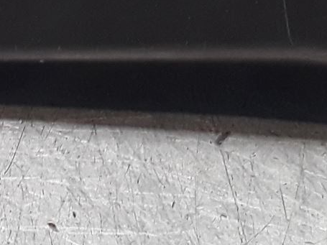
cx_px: -92
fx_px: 1190
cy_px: -71
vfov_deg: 11.5
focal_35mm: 126
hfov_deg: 15.0
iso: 64
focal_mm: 2.91
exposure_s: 1/50
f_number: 1.9
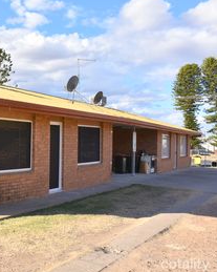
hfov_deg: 29.6
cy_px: 121
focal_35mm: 46
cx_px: -20
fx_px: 370
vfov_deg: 40.3
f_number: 8
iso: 220
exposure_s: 1/500
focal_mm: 18
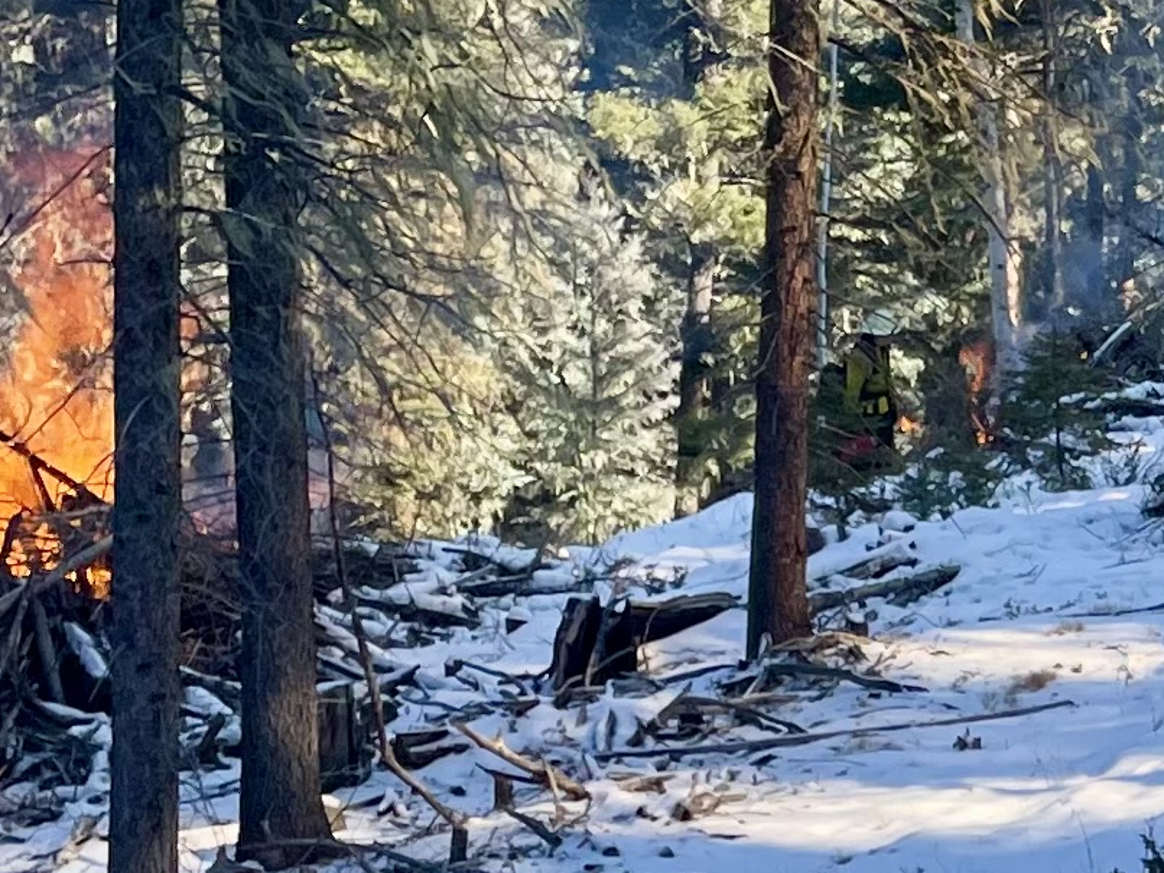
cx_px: 2012
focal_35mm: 130
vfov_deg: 11.4
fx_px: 4373
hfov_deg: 13.7
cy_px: 732
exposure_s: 1/836
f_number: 1.6
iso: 32
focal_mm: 4.2
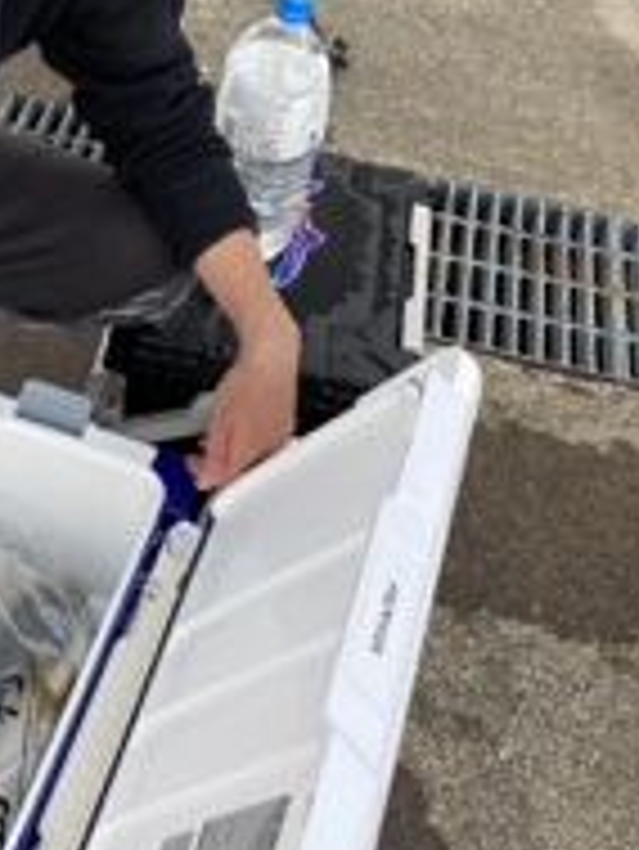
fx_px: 1352
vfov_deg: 34.9
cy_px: 373
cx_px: 9
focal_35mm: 55
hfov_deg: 25.4
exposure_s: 1/118
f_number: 1.8
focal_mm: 4.25
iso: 125
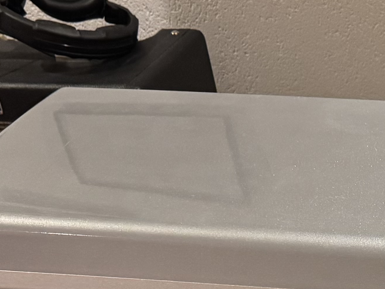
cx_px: 568
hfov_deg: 17.2
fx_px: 1157
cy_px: 461
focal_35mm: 104
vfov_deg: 13.3
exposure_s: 1/50
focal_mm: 6.76
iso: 400
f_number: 1.78
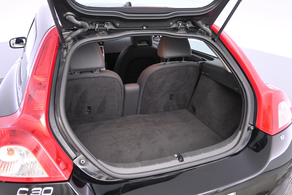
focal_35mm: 28
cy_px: 98
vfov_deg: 45.7
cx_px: 146
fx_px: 231
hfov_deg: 64.6
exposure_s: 1/50
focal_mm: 19
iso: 3200
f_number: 3.8
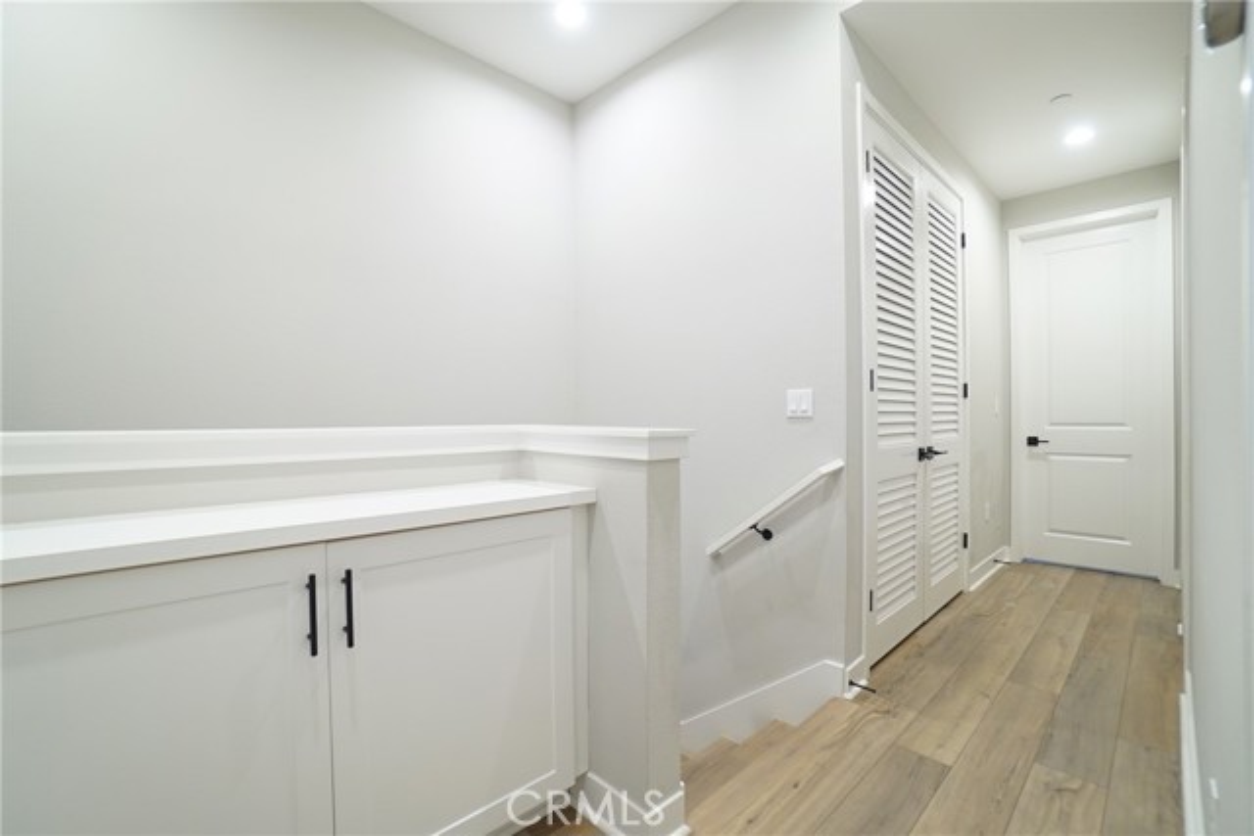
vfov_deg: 77.4
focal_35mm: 15
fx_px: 523
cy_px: 418
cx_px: 627
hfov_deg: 100.4
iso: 800
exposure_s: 1/25
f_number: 5
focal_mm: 10
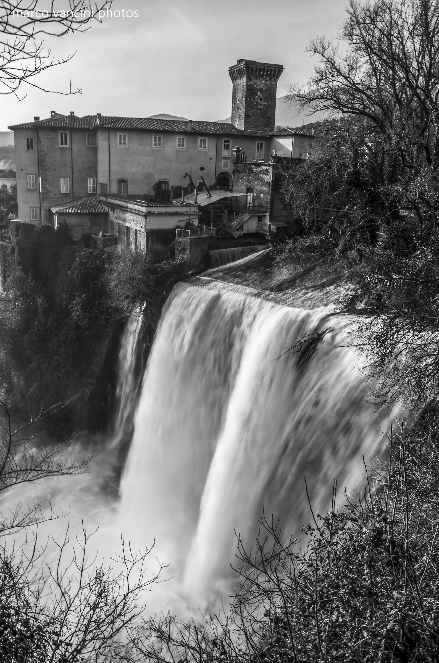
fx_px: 496
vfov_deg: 67.5
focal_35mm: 27
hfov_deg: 47.7
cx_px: 220
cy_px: 332
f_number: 22
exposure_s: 1/13
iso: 100
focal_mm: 18
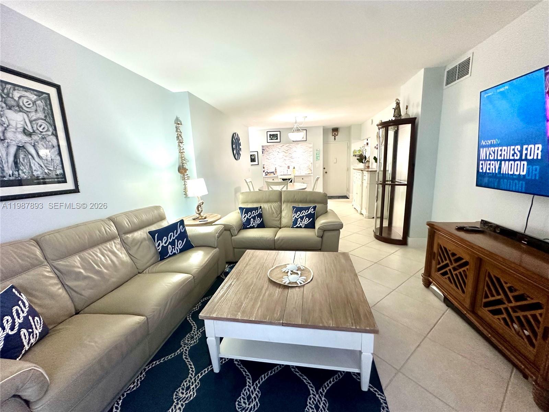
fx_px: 222
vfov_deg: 85.7
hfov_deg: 102.1
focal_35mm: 14
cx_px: 274
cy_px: 206
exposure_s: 1/60
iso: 250
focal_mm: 2.22
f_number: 2.2
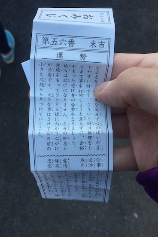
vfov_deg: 60.3
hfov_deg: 42.3
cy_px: 117
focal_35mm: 31
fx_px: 204
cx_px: 76
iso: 32
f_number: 2.2
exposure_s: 1/449
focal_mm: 4.15
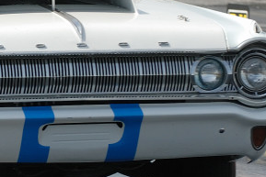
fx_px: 4561
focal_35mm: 617
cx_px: 7
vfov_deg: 2.2
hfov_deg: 3.3
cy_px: 54
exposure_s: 1/250
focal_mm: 116
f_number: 9
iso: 100
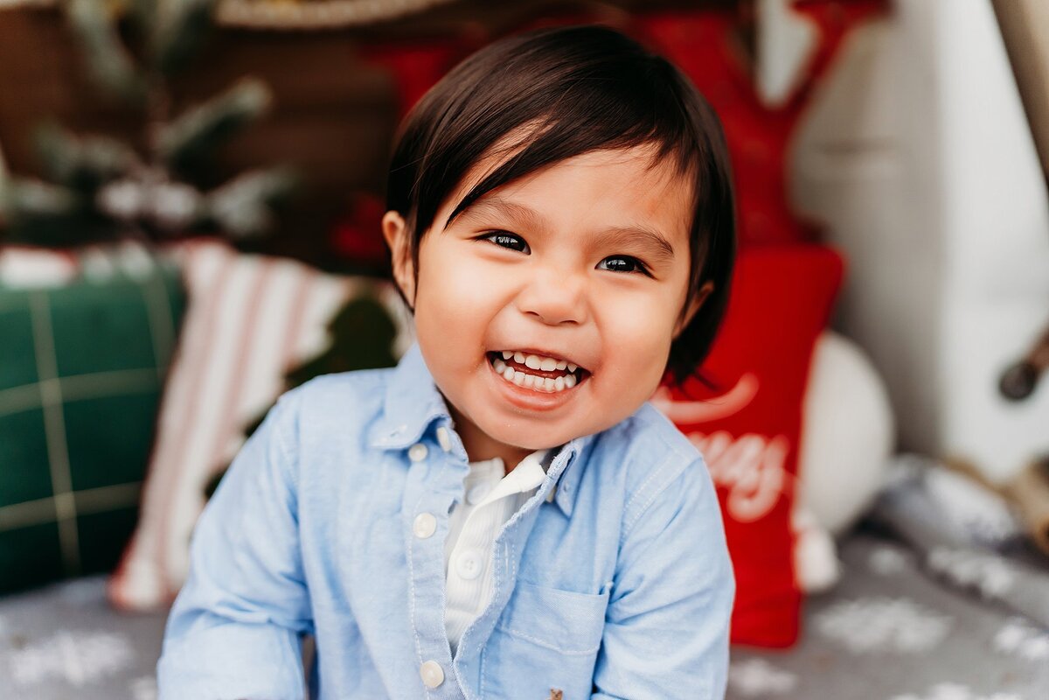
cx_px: 524
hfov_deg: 51.9
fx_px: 1078
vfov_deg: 35.9
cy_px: 350
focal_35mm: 37
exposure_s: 1/1000
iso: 500
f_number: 2
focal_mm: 37
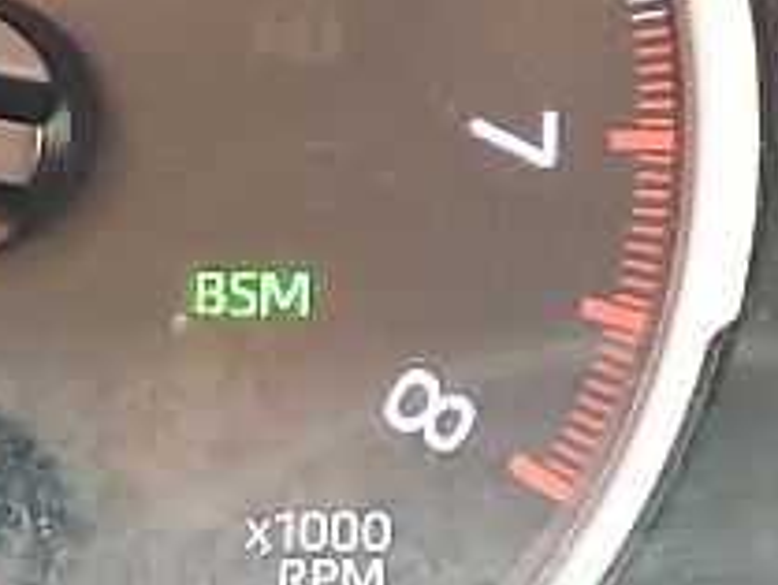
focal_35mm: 199
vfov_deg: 7.4
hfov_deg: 9.7
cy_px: -156
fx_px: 4475
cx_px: 1080
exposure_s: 1/60.2
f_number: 1.5
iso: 216
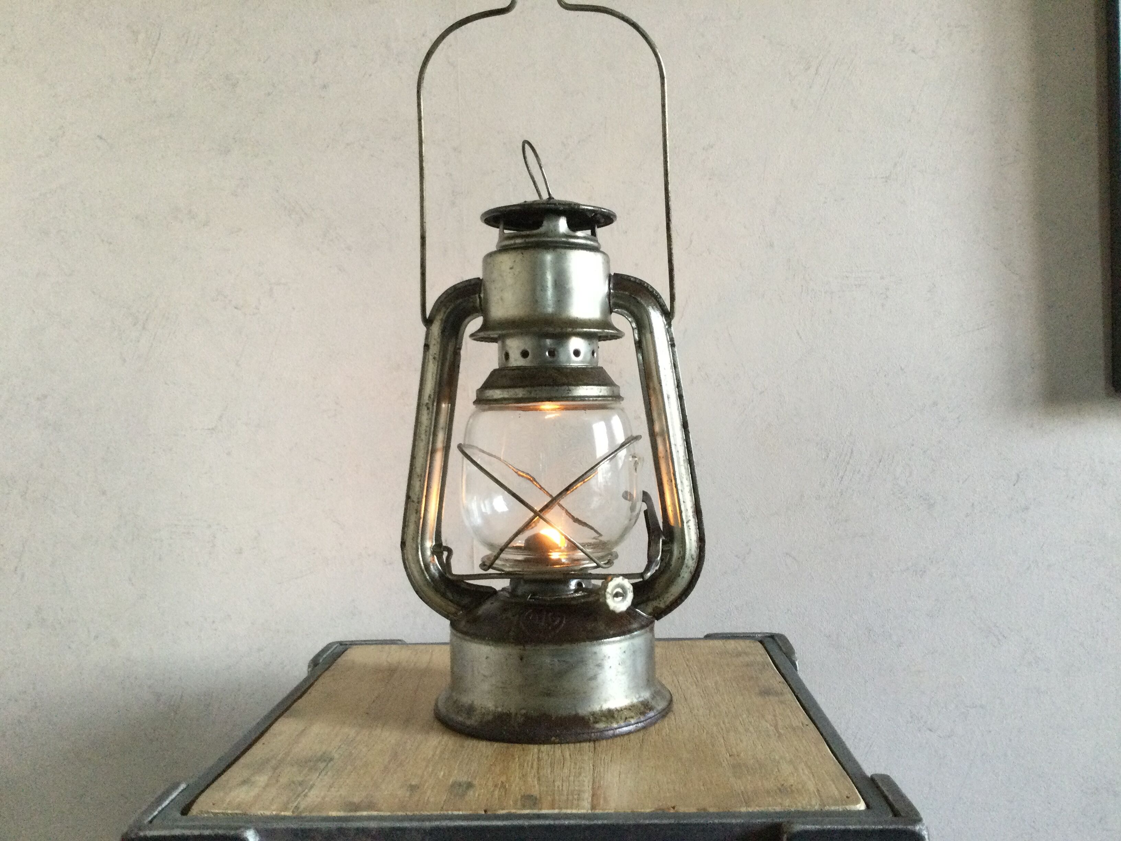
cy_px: 420
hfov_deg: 58.4
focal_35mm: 31
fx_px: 1004
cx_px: 560
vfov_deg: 45.4
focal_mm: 3.3
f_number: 2.4
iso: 200
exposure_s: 1/33
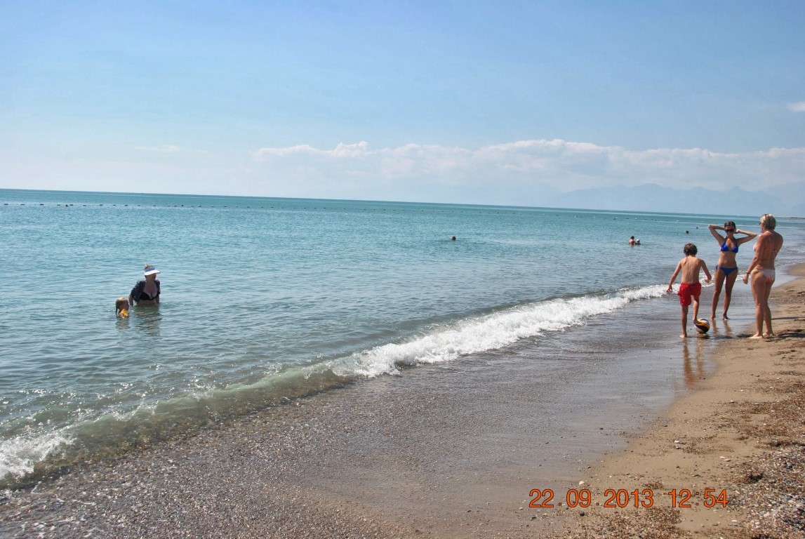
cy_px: 270
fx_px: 672
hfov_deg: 61.9
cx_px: 402
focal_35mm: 30
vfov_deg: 43.7
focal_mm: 20
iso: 100
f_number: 8
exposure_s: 1/250
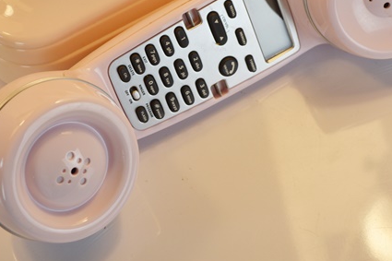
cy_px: 89
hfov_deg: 22.9
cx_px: 208
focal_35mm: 89
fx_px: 969
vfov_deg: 15.3
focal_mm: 42
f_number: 7.1
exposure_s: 1/200
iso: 200
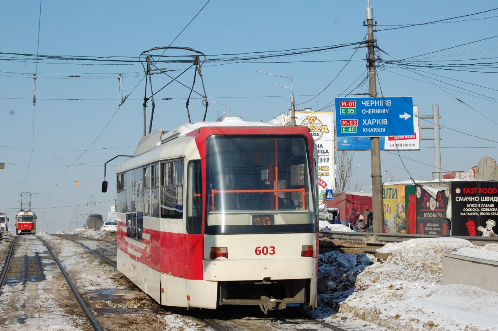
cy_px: 166
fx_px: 1140
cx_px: 249
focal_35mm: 82
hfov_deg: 24.6
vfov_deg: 16.5
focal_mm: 55
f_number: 10
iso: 200
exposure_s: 1/400
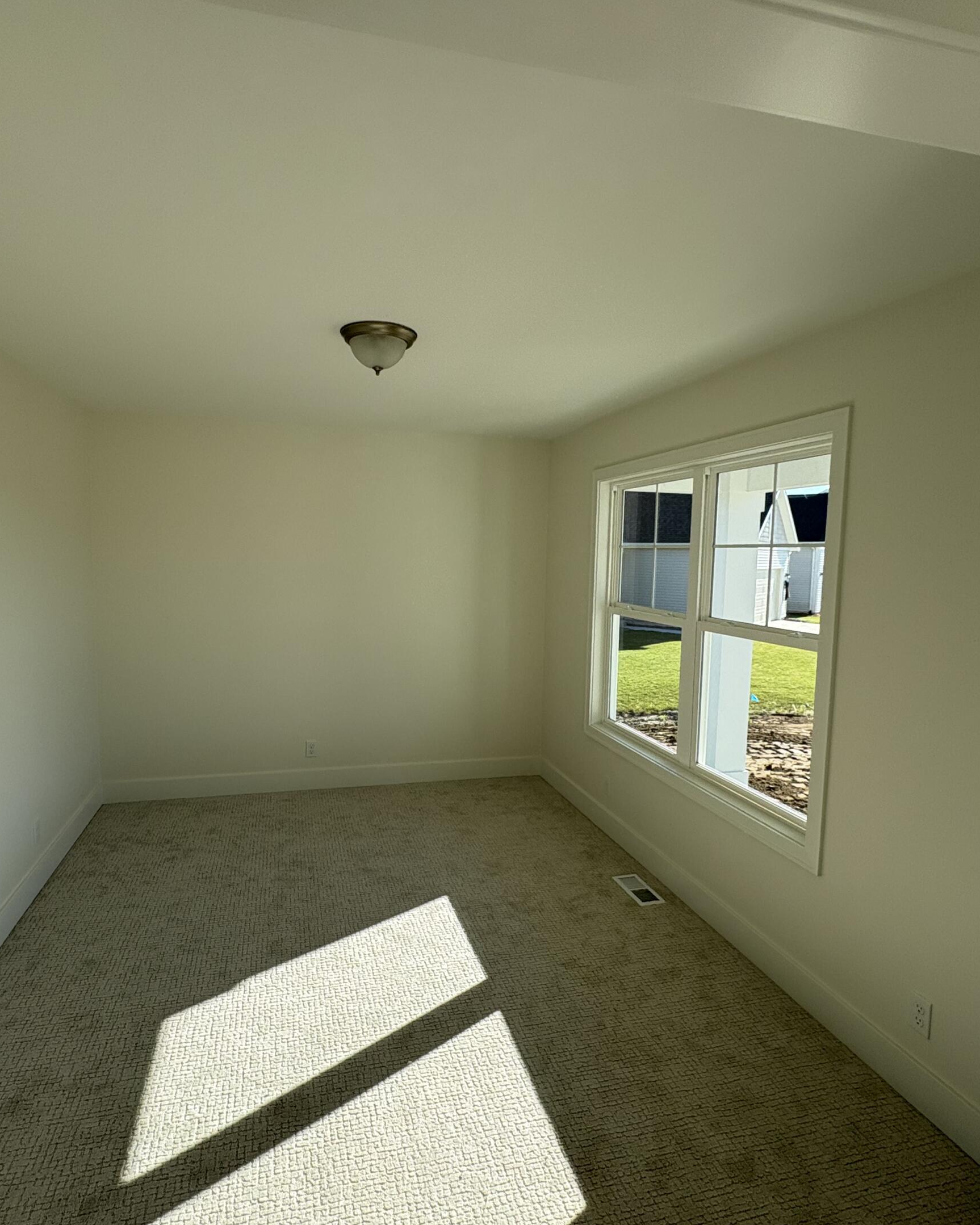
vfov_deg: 83.3
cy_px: 619
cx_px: 454
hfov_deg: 70.7
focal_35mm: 19
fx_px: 689
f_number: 2.2
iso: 40
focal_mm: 2.22
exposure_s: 1/501
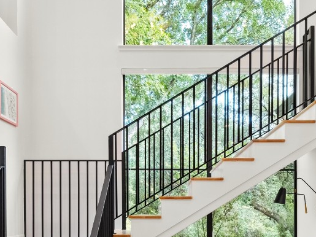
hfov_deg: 43.7
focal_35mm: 43
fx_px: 392
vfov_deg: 31.6
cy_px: 223
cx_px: 181
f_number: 8
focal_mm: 13.5
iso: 400
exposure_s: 1/5
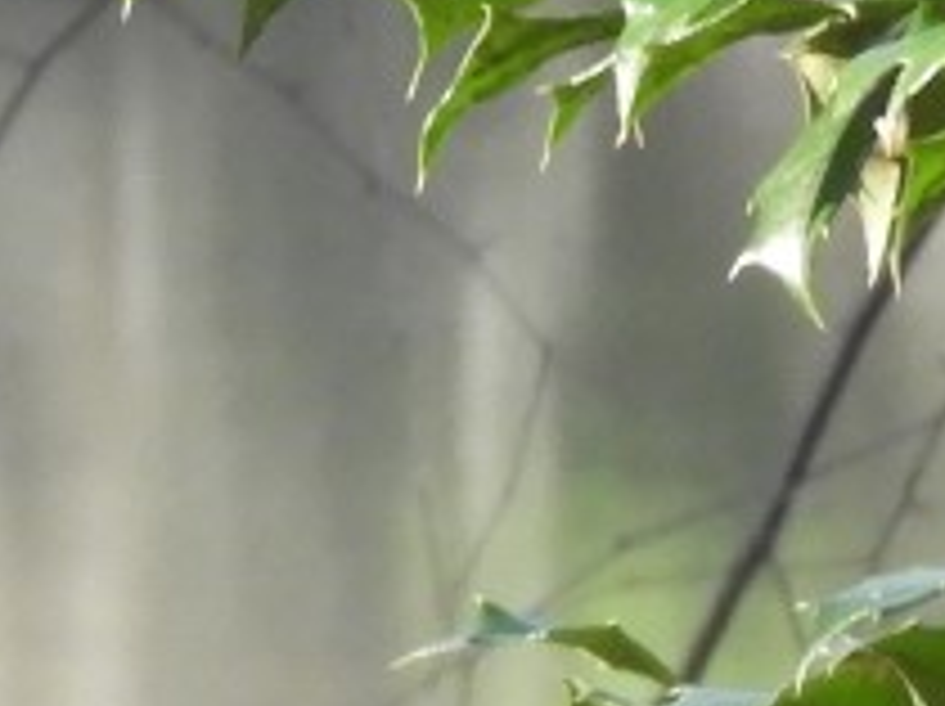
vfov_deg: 0.9
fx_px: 46820
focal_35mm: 1717
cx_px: -86
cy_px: 418
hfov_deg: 1.2
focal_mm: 44.8
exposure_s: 1/100
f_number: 5.5
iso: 400
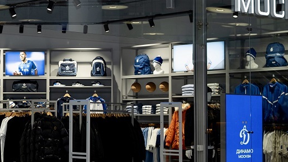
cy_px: 87
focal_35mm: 99
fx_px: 756
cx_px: 10
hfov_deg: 20.9
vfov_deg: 12.2
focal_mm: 27
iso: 160
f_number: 1.6
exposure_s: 1/100
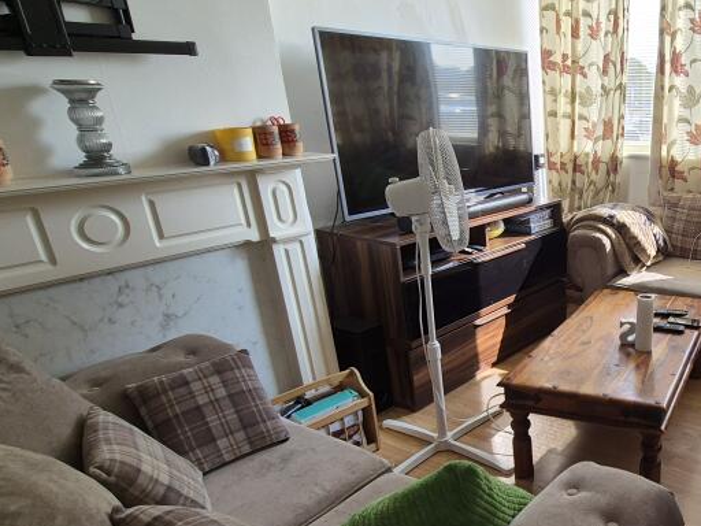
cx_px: 624
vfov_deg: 52.8
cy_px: 305
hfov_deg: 58.1
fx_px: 527
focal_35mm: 26
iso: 50
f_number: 2.2
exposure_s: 1/122
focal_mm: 2.2
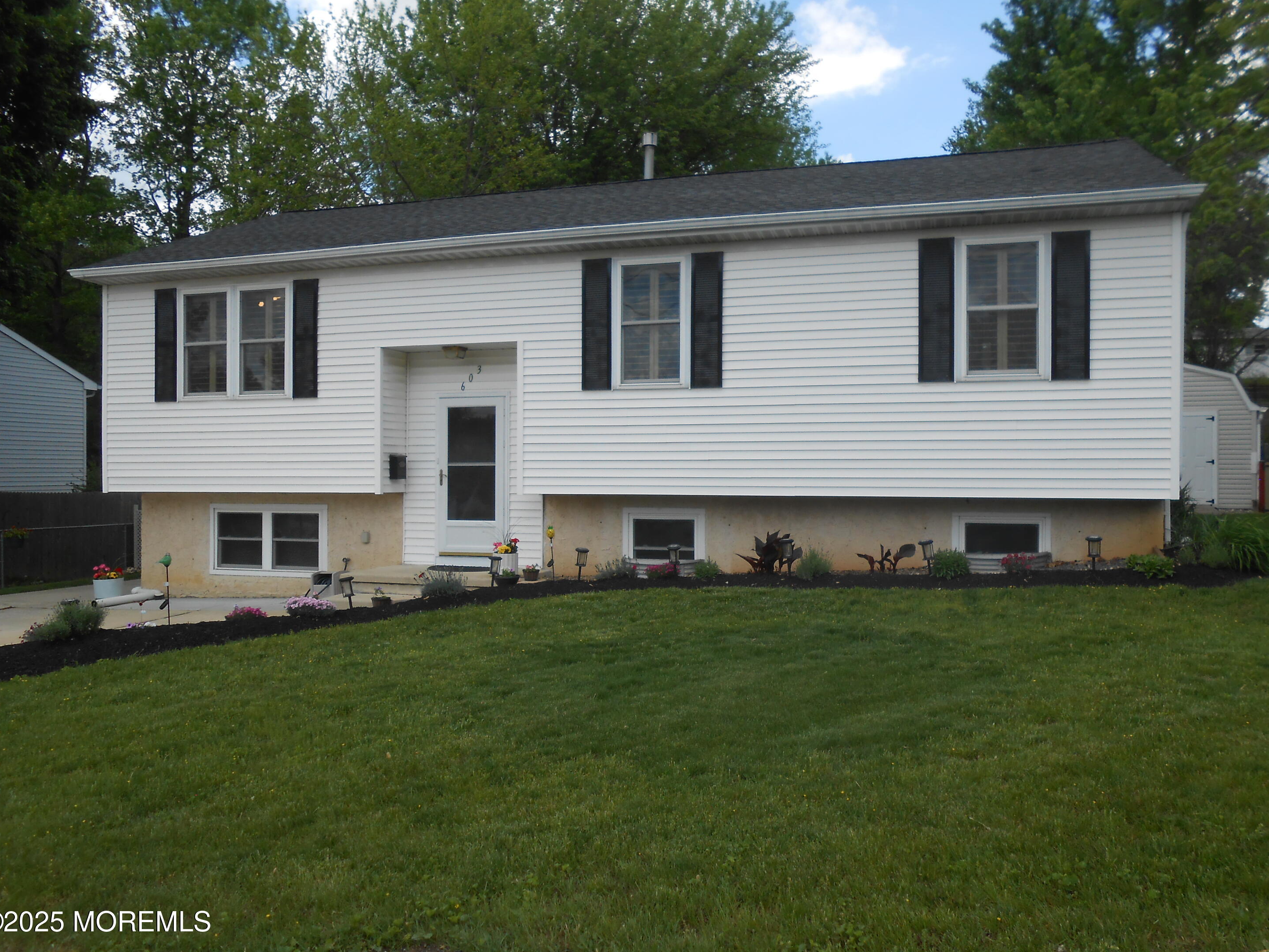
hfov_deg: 65.3
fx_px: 990
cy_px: 473
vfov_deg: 51.4
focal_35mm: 27
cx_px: 639
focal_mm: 4.6
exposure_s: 1/500
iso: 80
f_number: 3.5
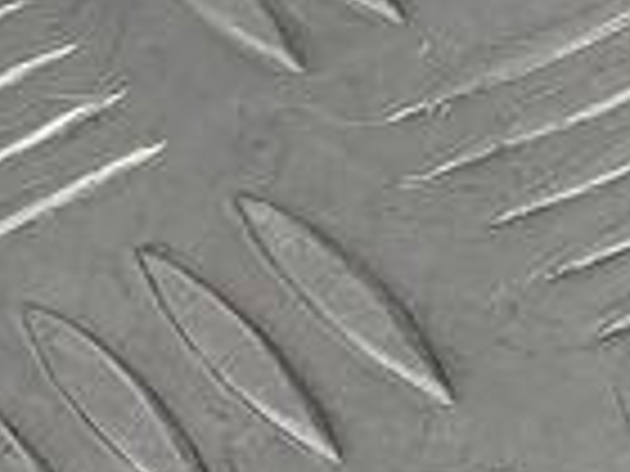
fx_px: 3058
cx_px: 2290
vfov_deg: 8.6
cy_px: -261
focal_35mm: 168
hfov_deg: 8.3
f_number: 1.6
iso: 113
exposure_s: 1/50
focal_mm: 4.11
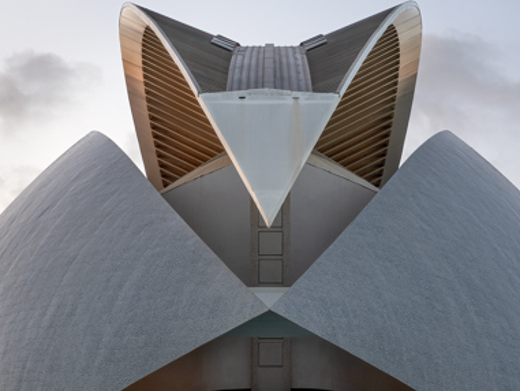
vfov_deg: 17.6
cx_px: 268
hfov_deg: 23.3
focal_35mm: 84
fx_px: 1262
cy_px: 194
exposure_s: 1/80
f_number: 8
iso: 200
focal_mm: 40
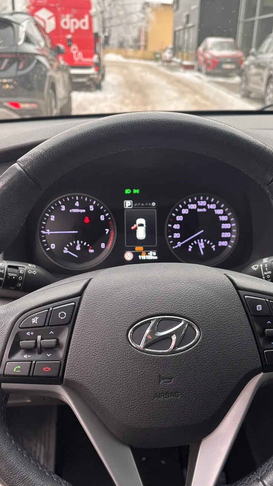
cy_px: 247
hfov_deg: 33.6
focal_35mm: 35
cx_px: 163
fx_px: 451
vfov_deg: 56.6
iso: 125
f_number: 1.6
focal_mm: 5.96
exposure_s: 1/70
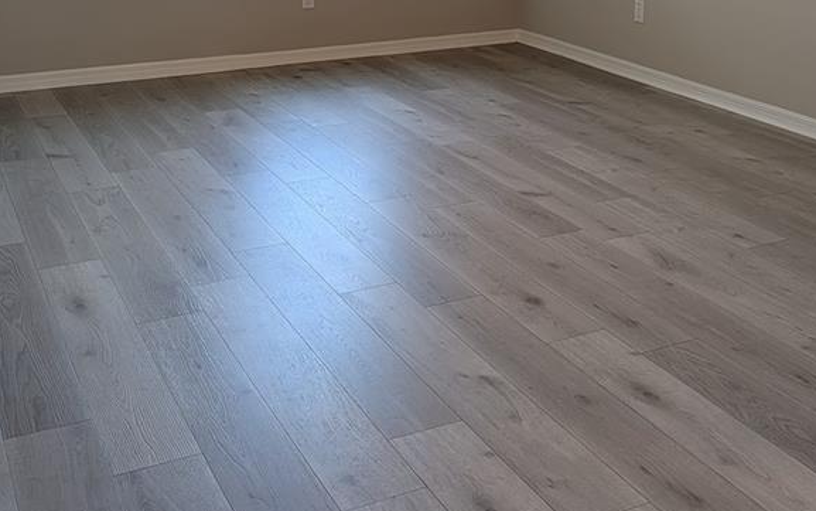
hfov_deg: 44.3
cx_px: 424
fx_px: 1001
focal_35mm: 45
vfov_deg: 27.8
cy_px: 79
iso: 36
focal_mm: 6.9
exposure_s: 1/120
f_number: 1.68
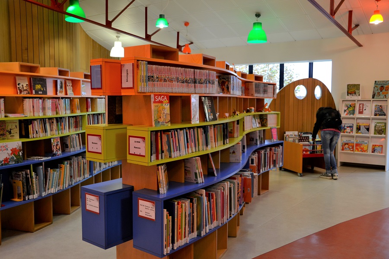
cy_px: 130
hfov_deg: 53.1
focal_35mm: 36
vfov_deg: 36.9
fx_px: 389
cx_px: 194
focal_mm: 24
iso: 400
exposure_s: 1/40
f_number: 3.8
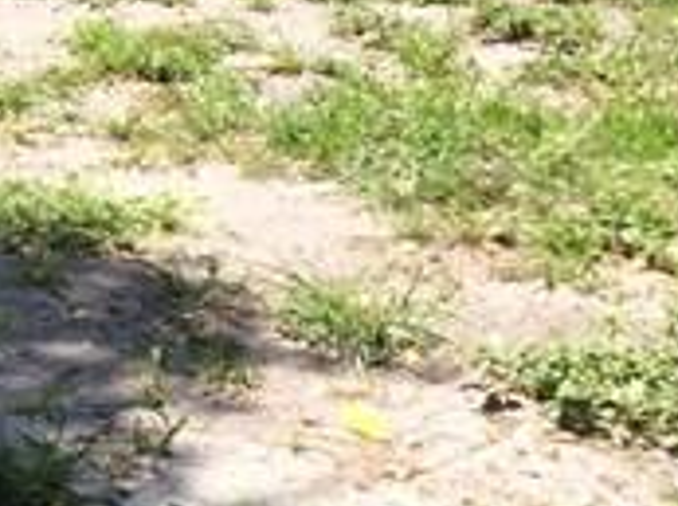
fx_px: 3479
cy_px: -180
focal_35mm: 178
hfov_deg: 10.3
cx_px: -643
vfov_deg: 8.2
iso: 32
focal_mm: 4.12
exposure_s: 1/1053
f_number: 2.2
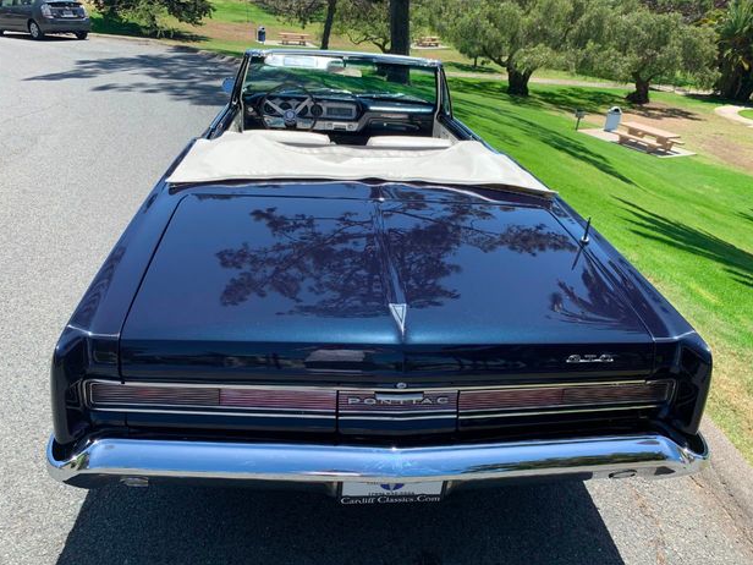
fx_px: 587
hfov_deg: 65.3
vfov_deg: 51.3
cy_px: 273
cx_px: 383
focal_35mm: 27
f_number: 1.8
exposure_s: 1/1065
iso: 25
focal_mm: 4.25
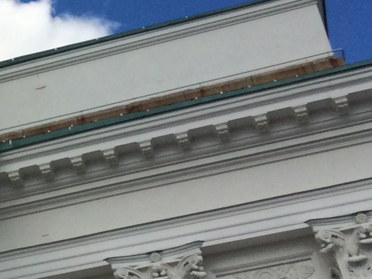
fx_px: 1301
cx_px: -340
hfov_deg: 14.0
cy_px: 155
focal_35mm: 121
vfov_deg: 12.3
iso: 32
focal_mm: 4.15
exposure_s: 1/2564
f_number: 2.2
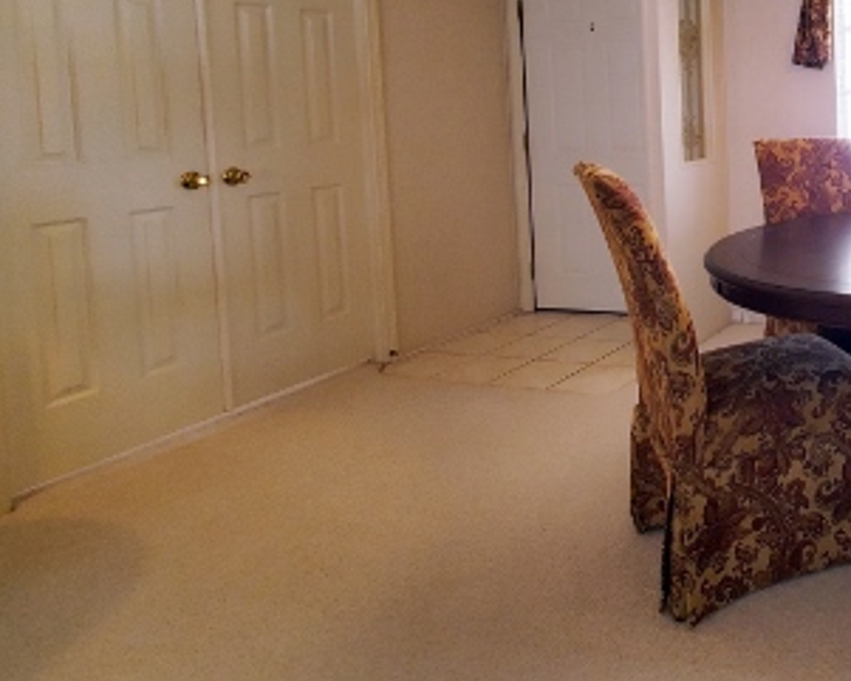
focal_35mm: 27
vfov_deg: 49.8
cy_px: 127
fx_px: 680
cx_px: 896
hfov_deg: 49.0
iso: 80
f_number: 2.2
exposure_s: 1/60
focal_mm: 1.8
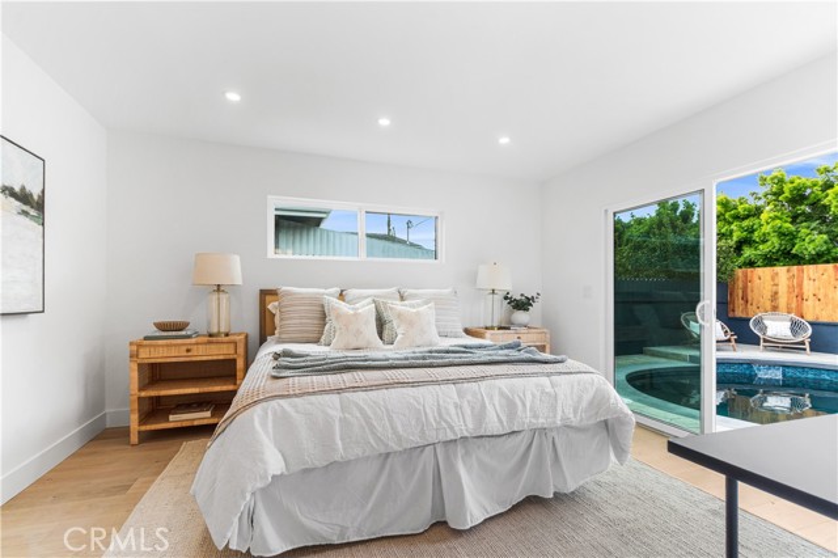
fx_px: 349
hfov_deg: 100.4
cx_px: 419
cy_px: 279
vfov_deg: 77.3
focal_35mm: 15
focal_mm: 10
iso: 320
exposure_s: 1/20
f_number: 8
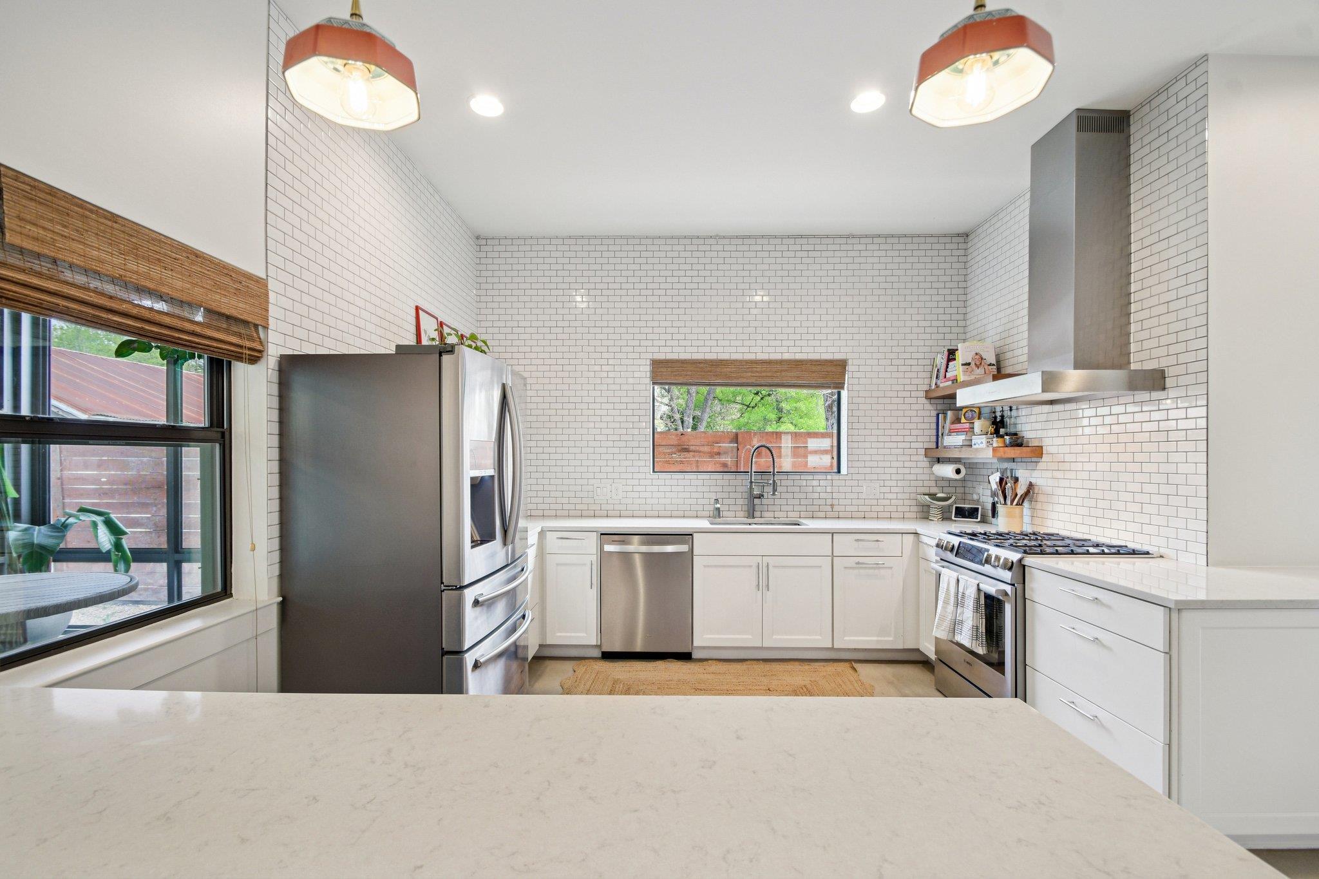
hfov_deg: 100.4
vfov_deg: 77.3
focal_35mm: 15
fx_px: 549
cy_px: 440
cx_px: 660
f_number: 8
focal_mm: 10
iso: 400
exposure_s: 1/10
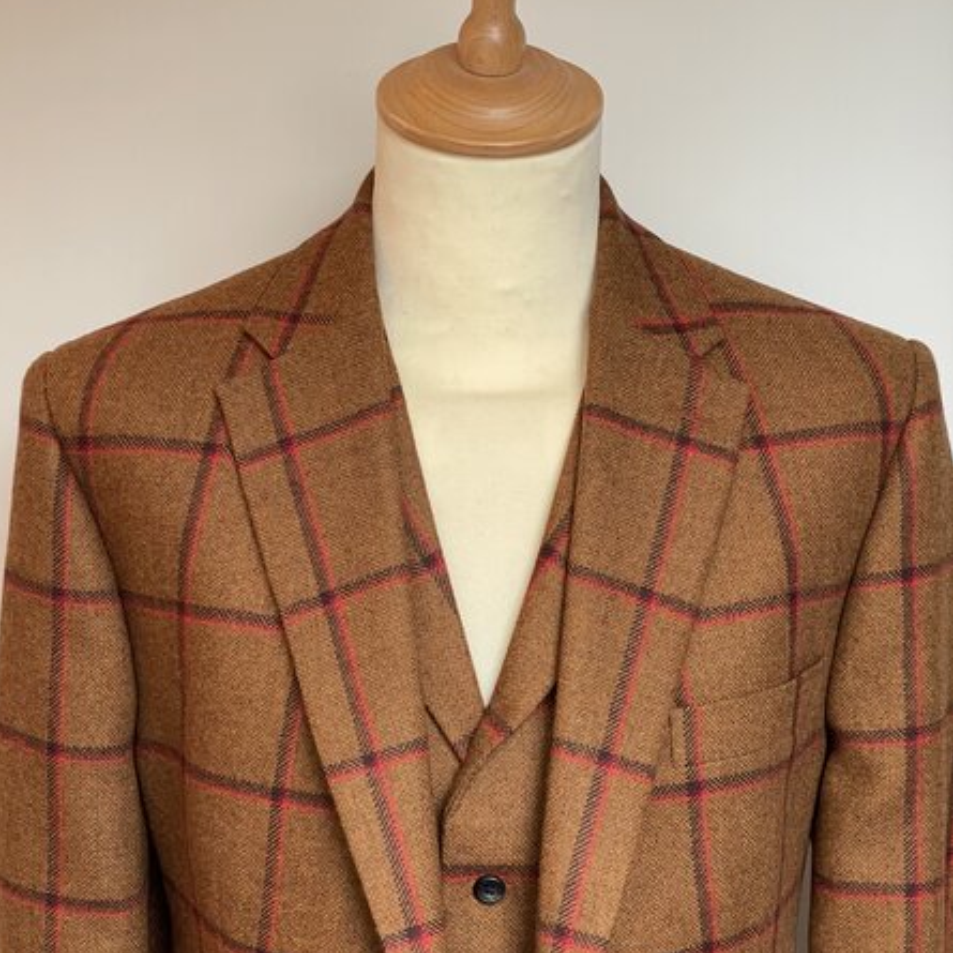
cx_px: 473
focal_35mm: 62
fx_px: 1931
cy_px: 480
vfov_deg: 27.7
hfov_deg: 27.7
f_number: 2
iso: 250
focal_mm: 6
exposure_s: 1/50
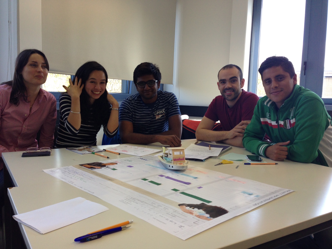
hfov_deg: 55.4
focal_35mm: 33
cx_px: 166
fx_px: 317
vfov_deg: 42.9
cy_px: 124
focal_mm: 4.12
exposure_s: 1/120
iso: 80
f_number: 2.4
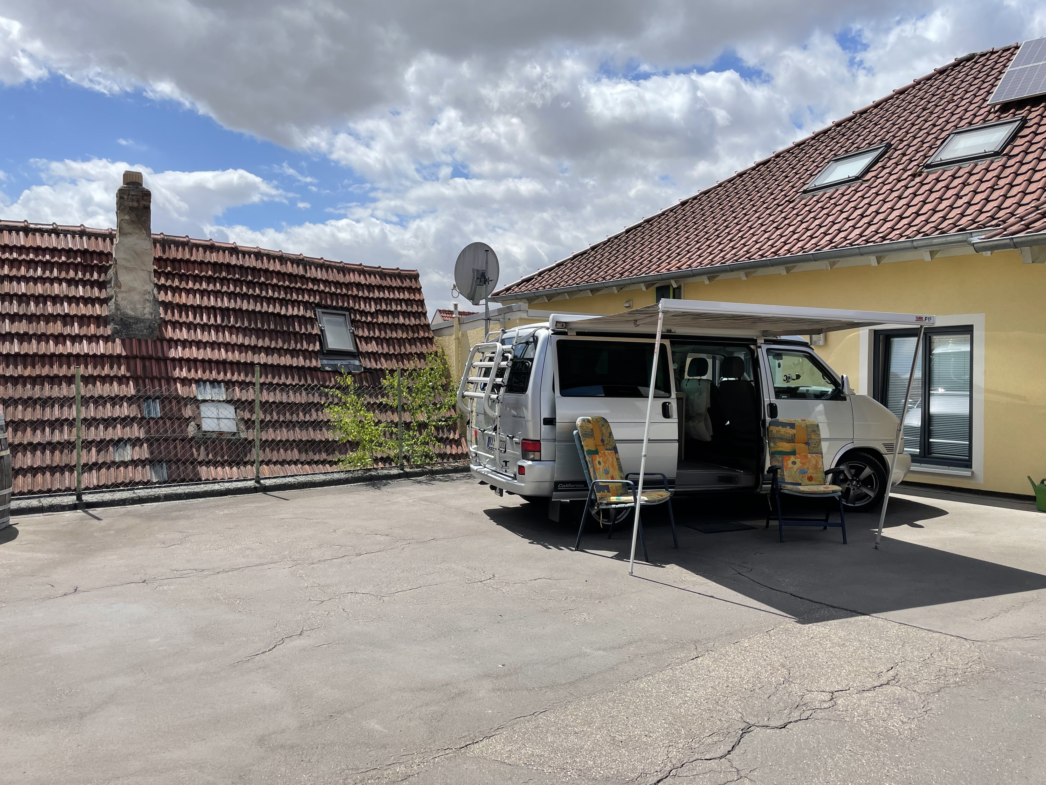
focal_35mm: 26
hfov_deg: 67.3
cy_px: 392
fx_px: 786
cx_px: 523
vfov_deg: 53.1
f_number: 1.6
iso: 32
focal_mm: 4.2
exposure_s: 1/4651
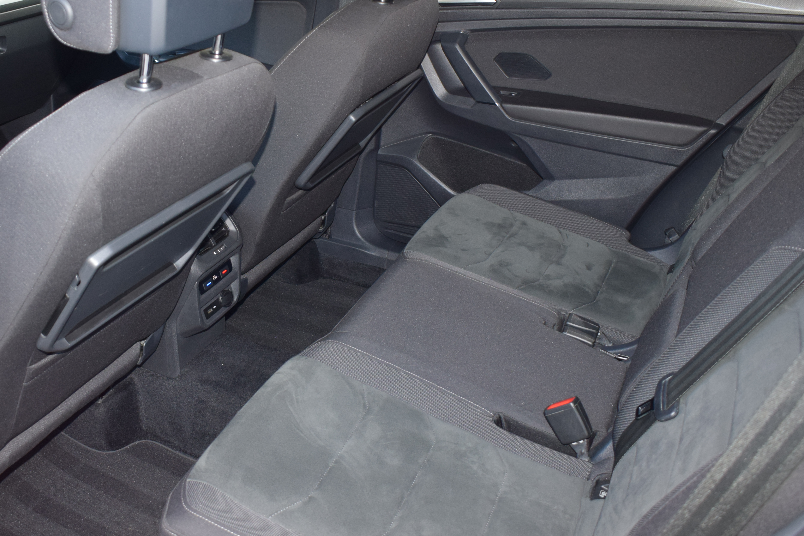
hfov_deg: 49.1
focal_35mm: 39
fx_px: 871
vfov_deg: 34.1
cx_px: 305
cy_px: 225
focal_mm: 18
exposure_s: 1/80
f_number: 4.5
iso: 800
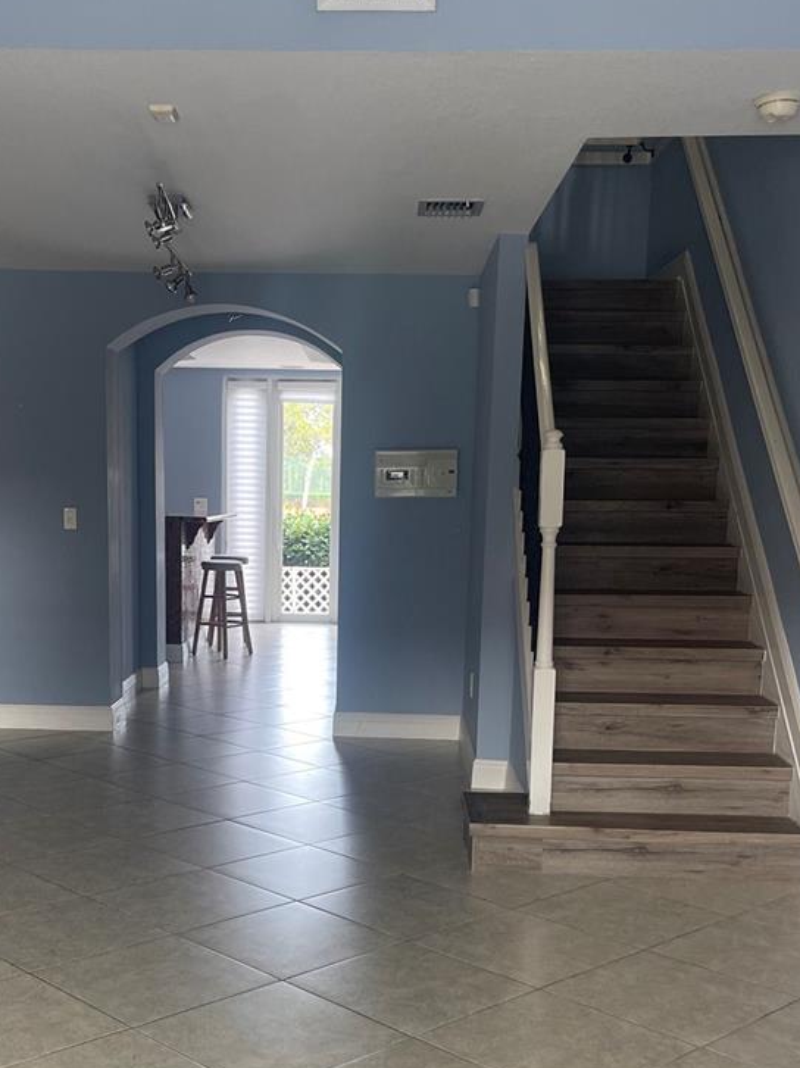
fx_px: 1326
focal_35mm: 43
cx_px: 299
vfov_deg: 43.0
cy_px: 746
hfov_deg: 33.4
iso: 125
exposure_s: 1/120
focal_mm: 5.1
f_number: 1.6
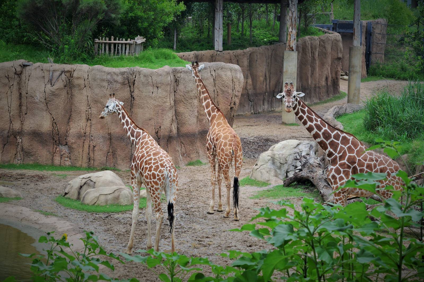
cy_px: 141
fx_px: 1235
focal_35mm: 105
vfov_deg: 13.0
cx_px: 212
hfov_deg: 19.5
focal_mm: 70
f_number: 10
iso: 360
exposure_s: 1/250
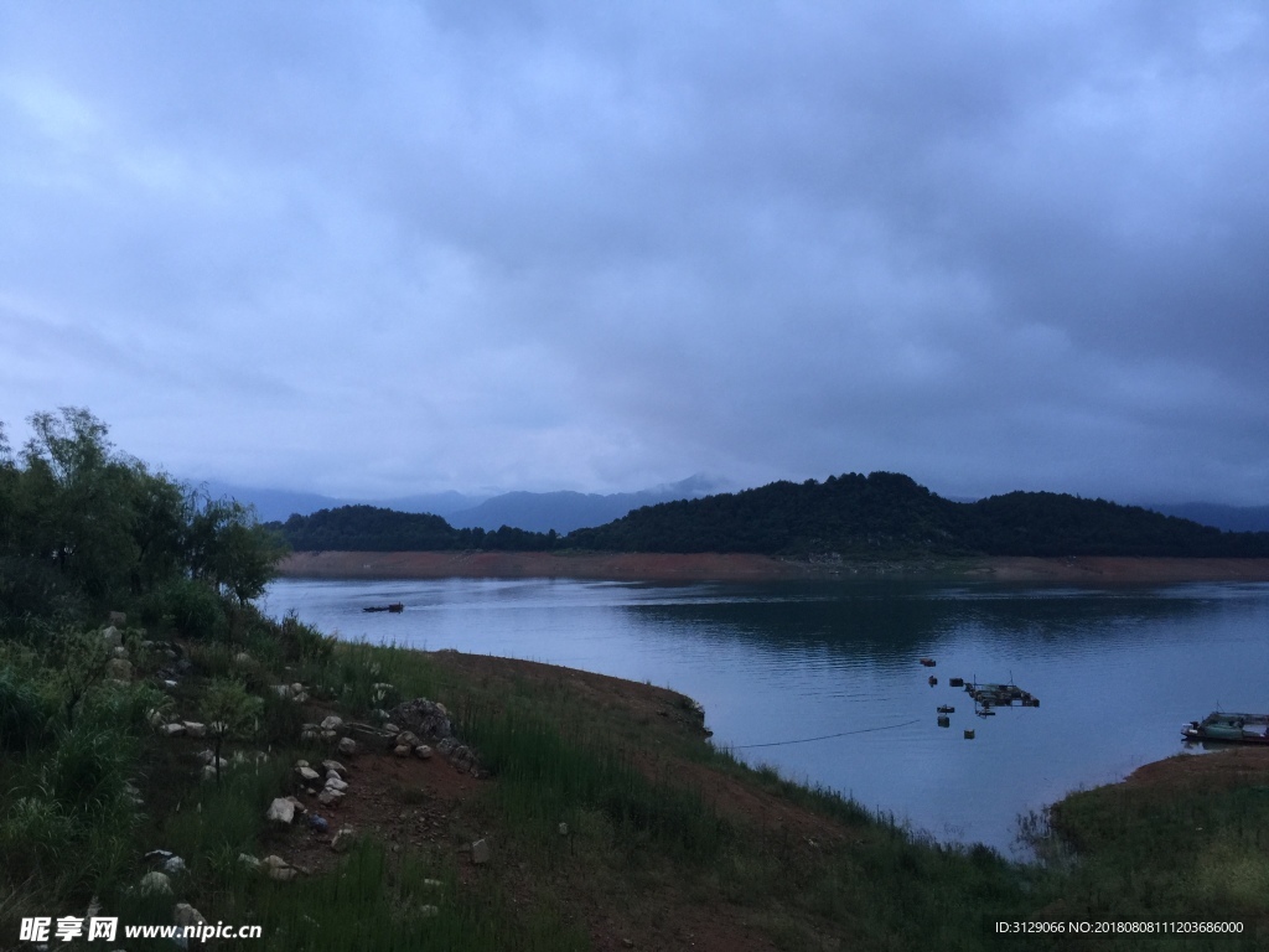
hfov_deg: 61.7
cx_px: 634
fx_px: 1063
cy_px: 476
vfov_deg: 48.2
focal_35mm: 29
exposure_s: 1/33
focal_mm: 4.15
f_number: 2.2
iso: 50
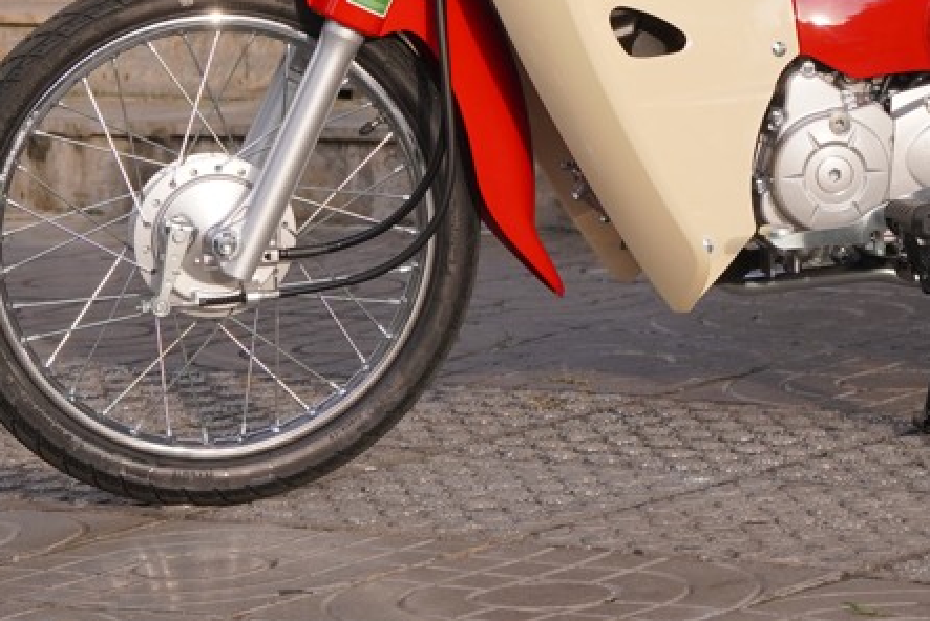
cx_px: 821
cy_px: -52
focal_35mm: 203
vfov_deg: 6.7
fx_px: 5247
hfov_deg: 10.1
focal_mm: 50
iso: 320
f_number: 4
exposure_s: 1/1000
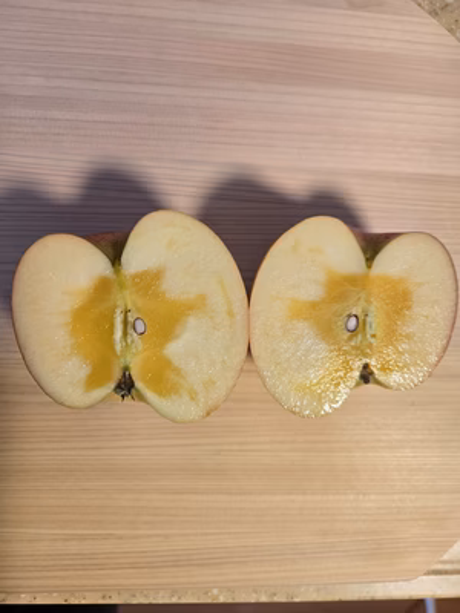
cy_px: 306
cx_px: 230
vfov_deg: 73.9
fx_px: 408
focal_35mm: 23
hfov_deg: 58.9
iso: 125
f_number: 1.8
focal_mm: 5.4
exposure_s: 1/100
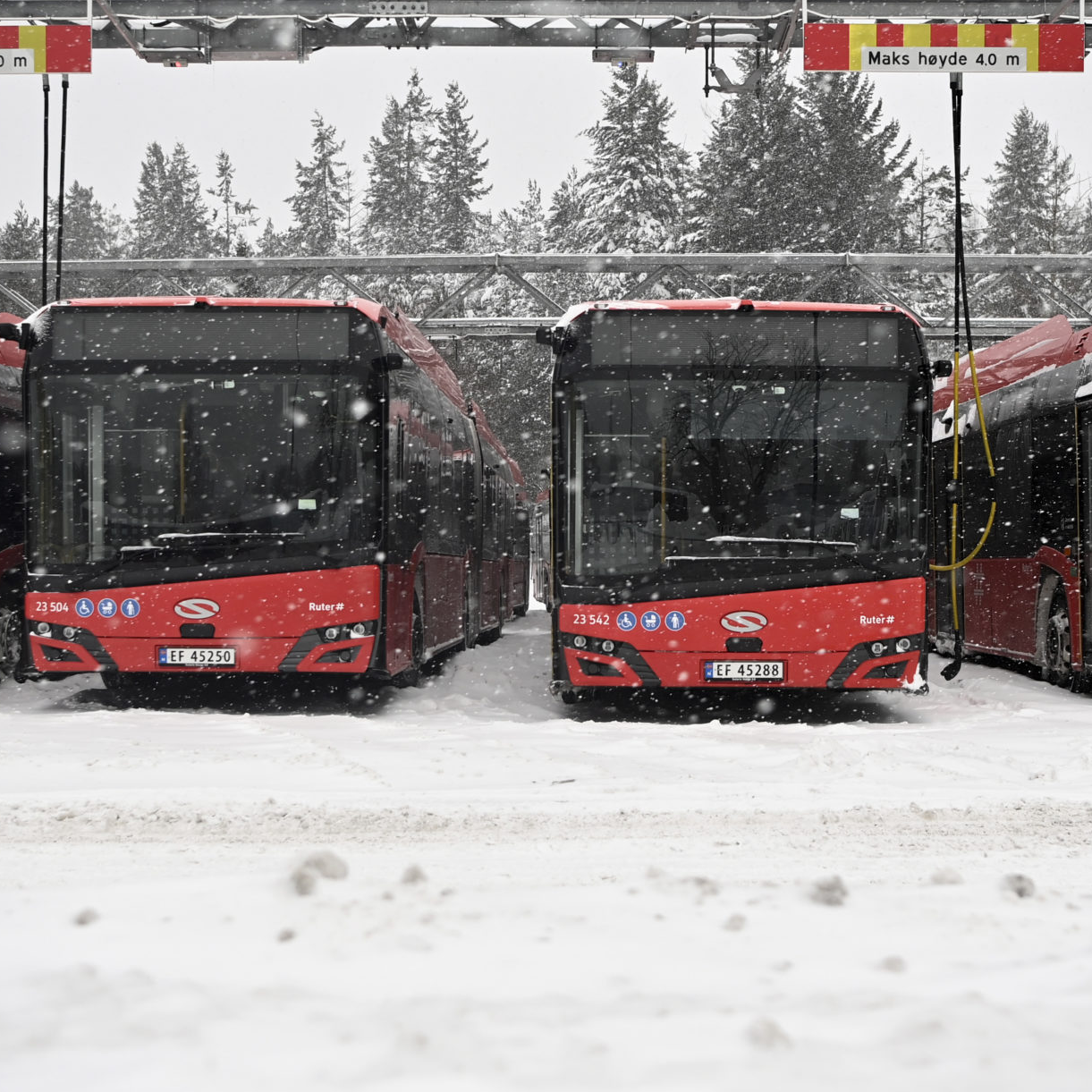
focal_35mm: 57
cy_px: 533
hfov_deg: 30.0
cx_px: 566
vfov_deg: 30.0
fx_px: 2034
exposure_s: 1/400
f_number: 2.8
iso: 200
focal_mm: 32
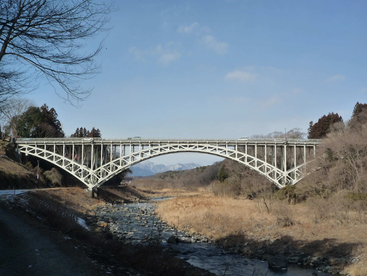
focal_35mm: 42
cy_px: 138
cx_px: 184
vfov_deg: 34.3
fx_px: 445
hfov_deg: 44.8
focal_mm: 7.3
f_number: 5
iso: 160
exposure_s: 1/640
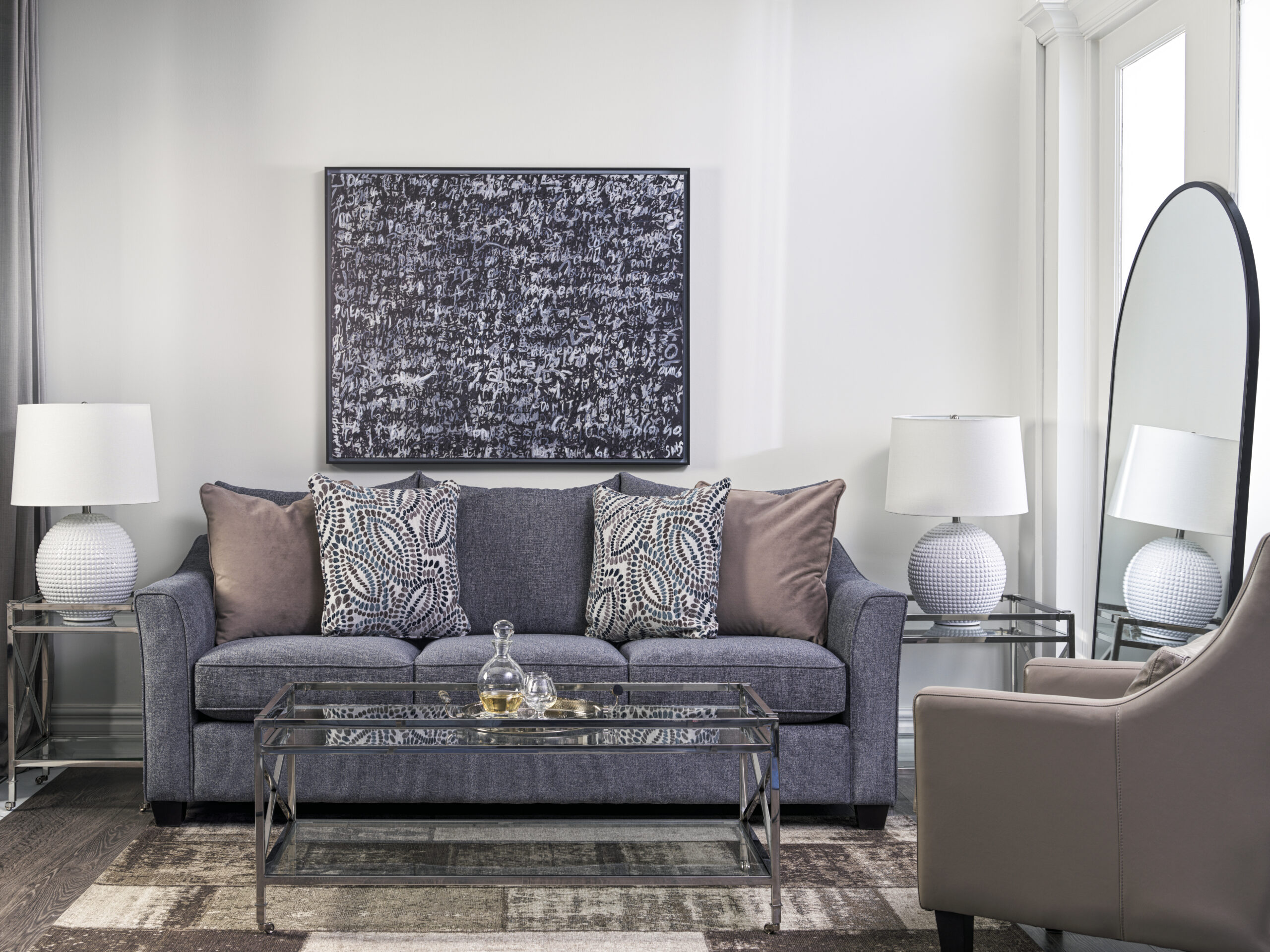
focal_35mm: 48
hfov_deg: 39.7
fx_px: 1761
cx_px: 635
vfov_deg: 30.3
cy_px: 476
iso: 100
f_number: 11
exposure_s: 1/500
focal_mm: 75
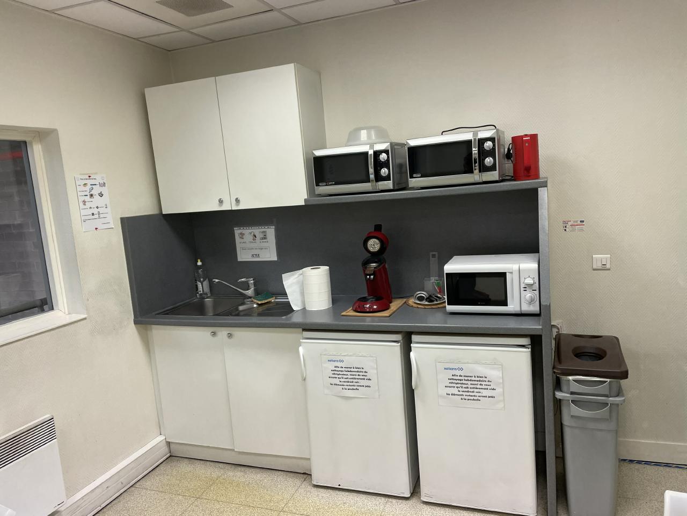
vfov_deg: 53.1
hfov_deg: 67.3
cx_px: 344
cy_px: 258
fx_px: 516
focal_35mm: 26
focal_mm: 4.2
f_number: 1.6
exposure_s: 1/100
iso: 100
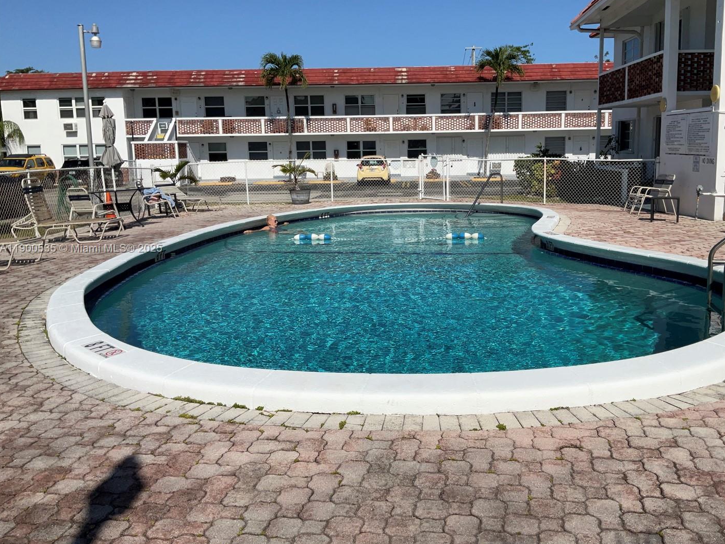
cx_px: 410
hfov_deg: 55.2
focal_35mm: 33
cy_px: 249
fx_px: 691
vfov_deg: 42.9
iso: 16
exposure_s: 1/5263
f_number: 1.8
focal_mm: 3
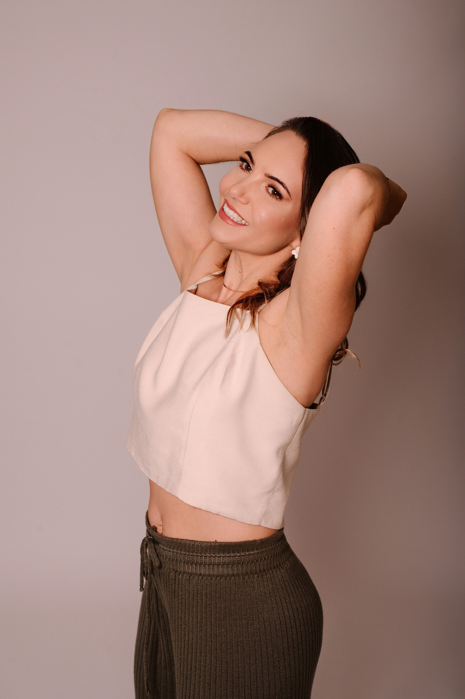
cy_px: 350
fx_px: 970
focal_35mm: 50
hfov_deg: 27.0
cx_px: 232
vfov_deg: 39.6
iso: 100
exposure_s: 1/200
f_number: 5.6
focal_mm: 50
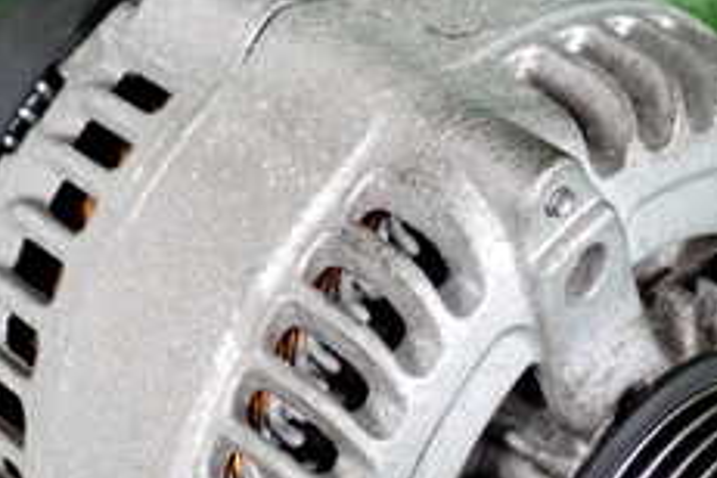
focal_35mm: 111
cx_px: 329
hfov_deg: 18.4
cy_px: 369
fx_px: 2211
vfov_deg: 12.3
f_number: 2.8
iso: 250
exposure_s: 1/125
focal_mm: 7.31
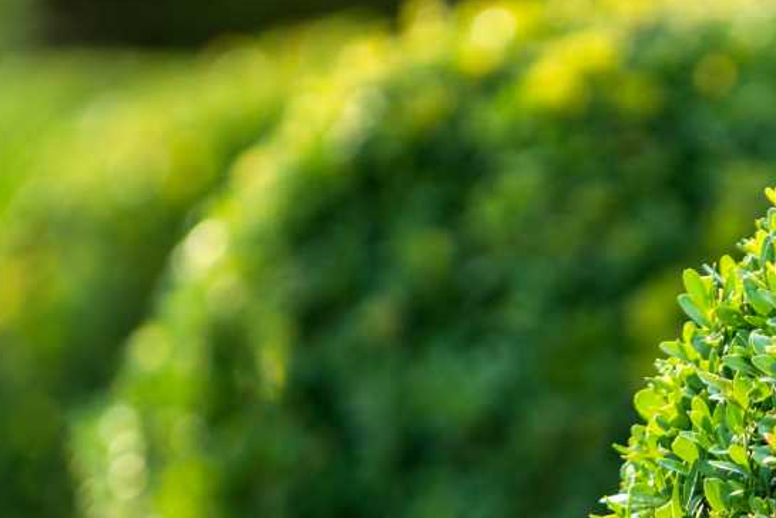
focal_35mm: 751
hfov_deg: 2.7
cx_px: 800
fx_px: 16196
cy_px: 602
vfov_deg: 1.8
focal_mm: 200
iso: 160
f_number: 2.8
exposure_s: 1/500
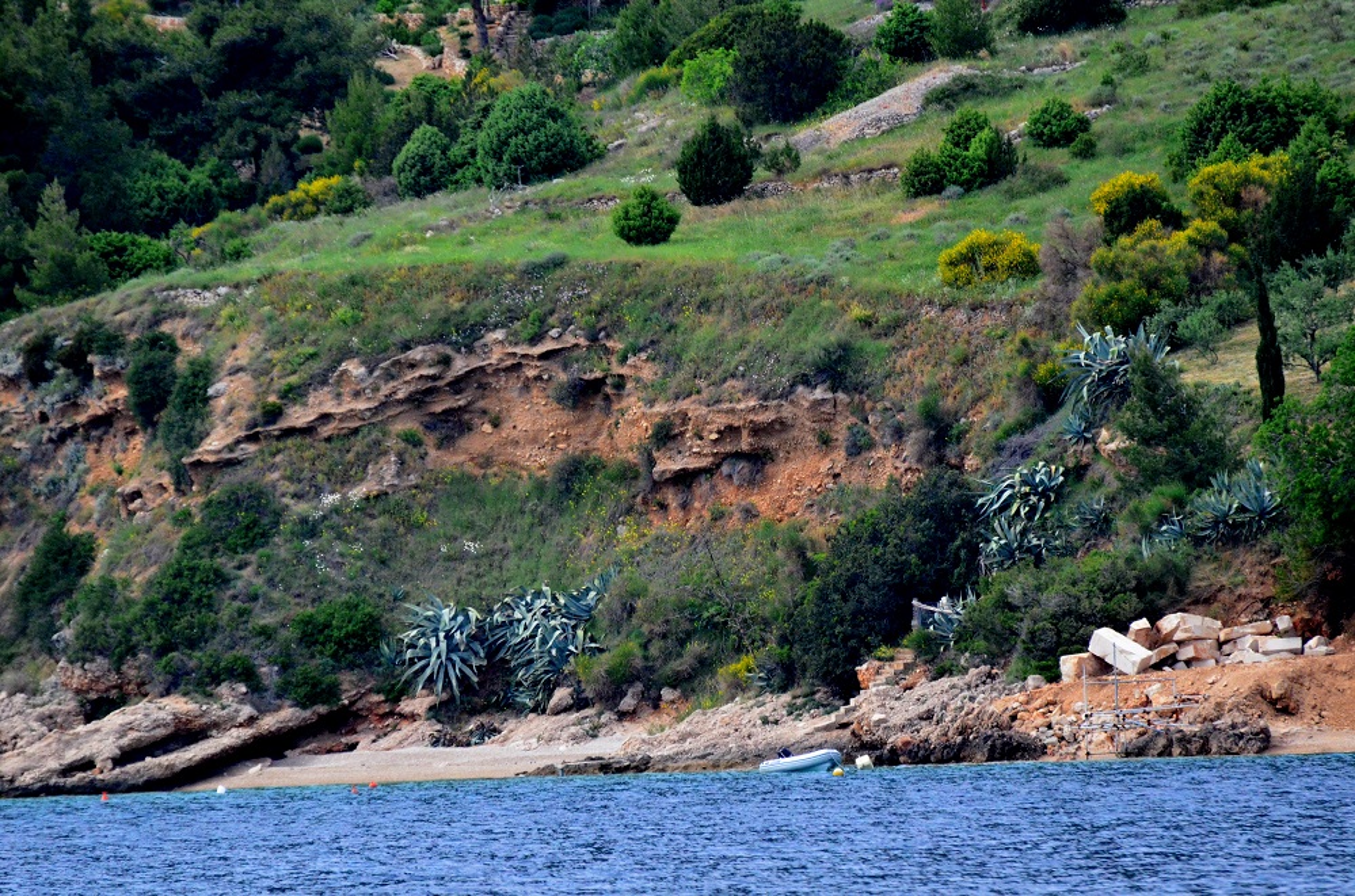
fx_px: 16897
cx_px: 678
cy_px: 448
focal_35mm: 450
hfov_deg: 4.6
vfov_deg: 3.0
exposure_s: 1/5000
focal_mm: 300
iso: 3200
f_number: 6.3
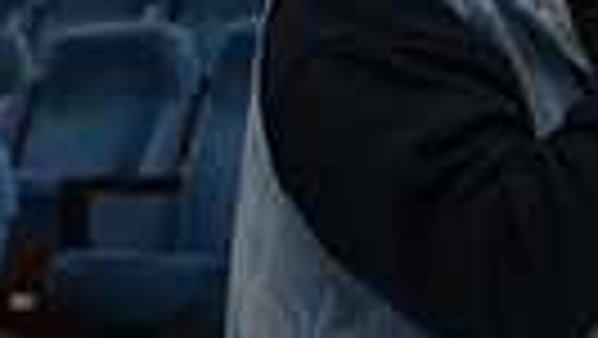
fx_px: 2579
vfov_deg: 7.5
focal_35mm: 163
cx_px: 796
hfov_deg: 12.8
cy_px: 90
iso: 2500
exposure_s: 1/160
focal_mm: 41.4
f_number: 5
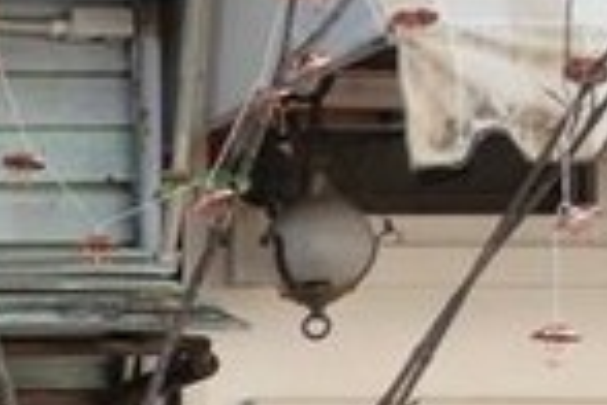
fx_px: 2344
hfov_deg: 11.4
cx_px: -975
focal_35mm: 139
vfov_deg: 9.4
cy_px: 727
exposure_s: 1/160
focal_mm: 9.4
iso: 125
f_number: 2.8
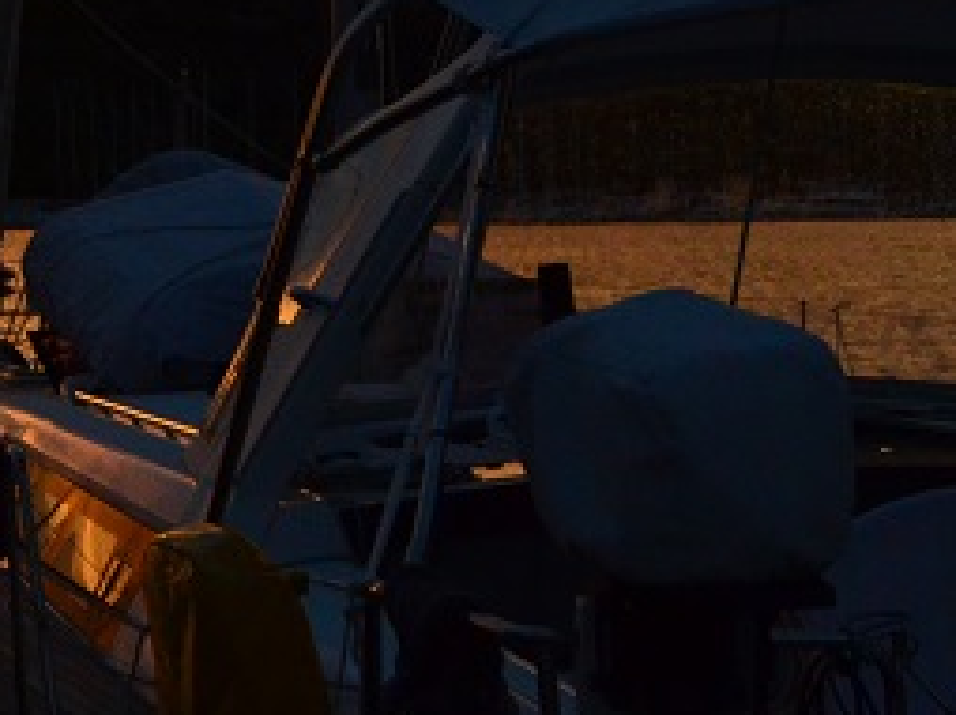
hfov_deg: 13.8
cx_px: -414
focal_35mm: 136
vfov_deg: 10.8
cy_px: 0
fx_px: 3752
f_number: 6.3
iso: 2000
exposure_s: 1/1000
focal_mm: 24
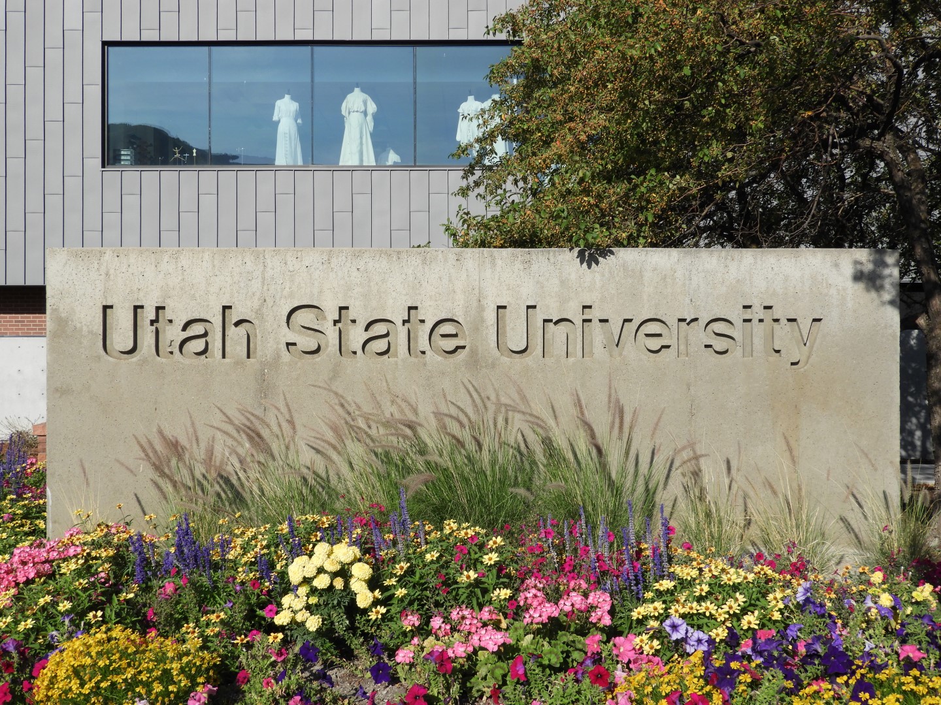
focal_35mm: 40
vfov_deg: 36.0
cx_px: 470
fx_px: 1087
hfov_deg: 46.8
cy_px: 352
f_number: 3.8
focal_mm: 7.2
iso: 100
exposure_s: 1/1250
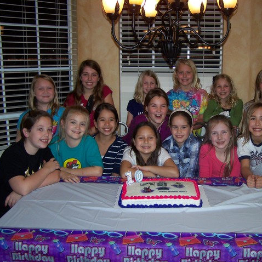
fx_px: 385
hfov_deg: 37.3
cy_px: 131
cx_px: 168
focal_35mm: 45
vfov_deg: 37.6
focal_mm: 6.3
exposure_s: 1/80
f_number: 2.8
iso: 80
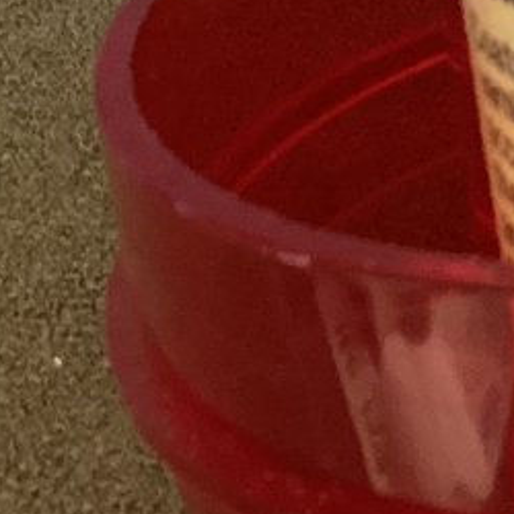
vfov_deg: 10.4
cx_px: 1496
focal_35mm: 166
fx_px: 2789
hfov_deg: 8.8
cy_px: -48
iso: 250
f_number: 2.4
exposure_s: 1/50
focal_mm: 3.3
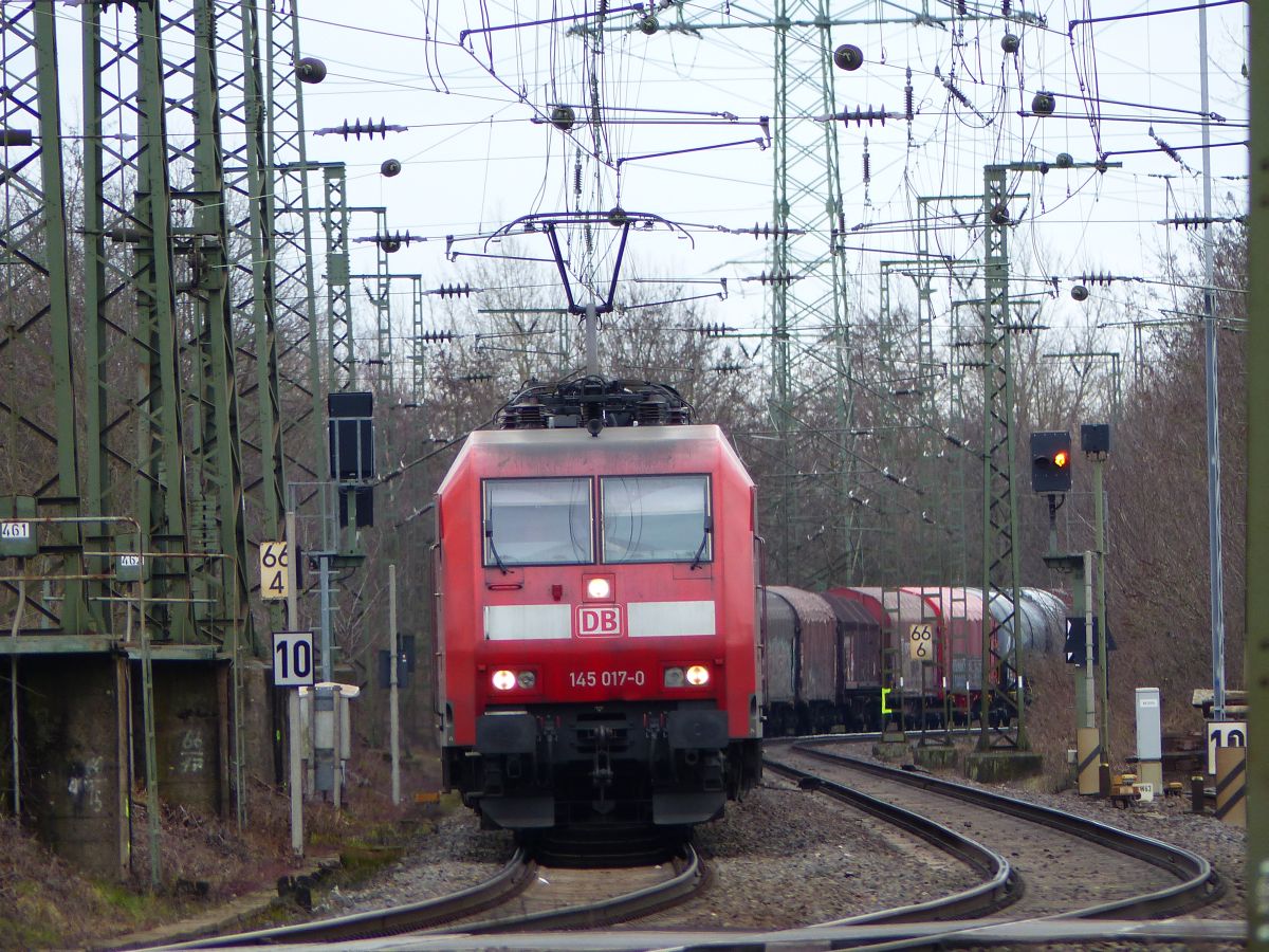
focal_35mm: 720
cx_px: 634
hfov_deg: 2.8
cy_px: 476
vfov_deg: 2.1
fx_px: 26395
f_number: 2.8
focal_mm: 108
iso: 100
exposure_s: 1/125
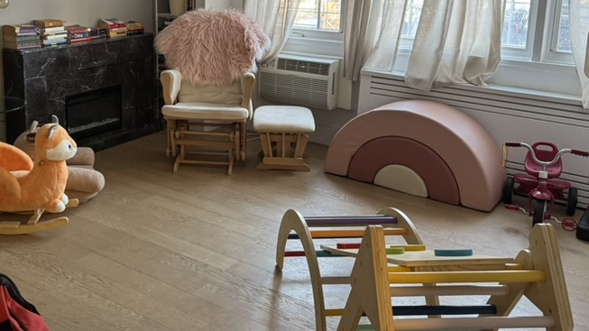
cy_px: 73
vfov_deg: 28.5
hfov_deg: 48.7
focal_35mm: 41
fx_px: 640
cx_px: 203
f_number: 1.78
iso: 250
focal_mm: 6.76
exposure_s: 1/60
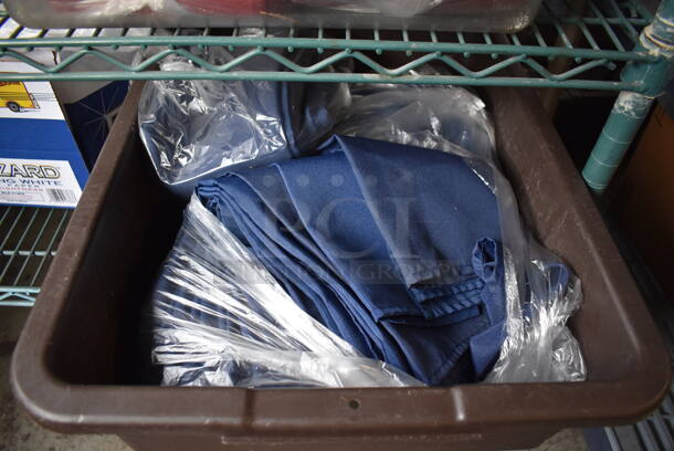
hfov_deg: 67.3
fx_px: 506
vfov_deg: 48.0
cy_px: 226
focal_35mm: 27
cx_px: 337
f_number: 3.5
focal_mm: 18
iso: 1000
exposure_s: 1/125
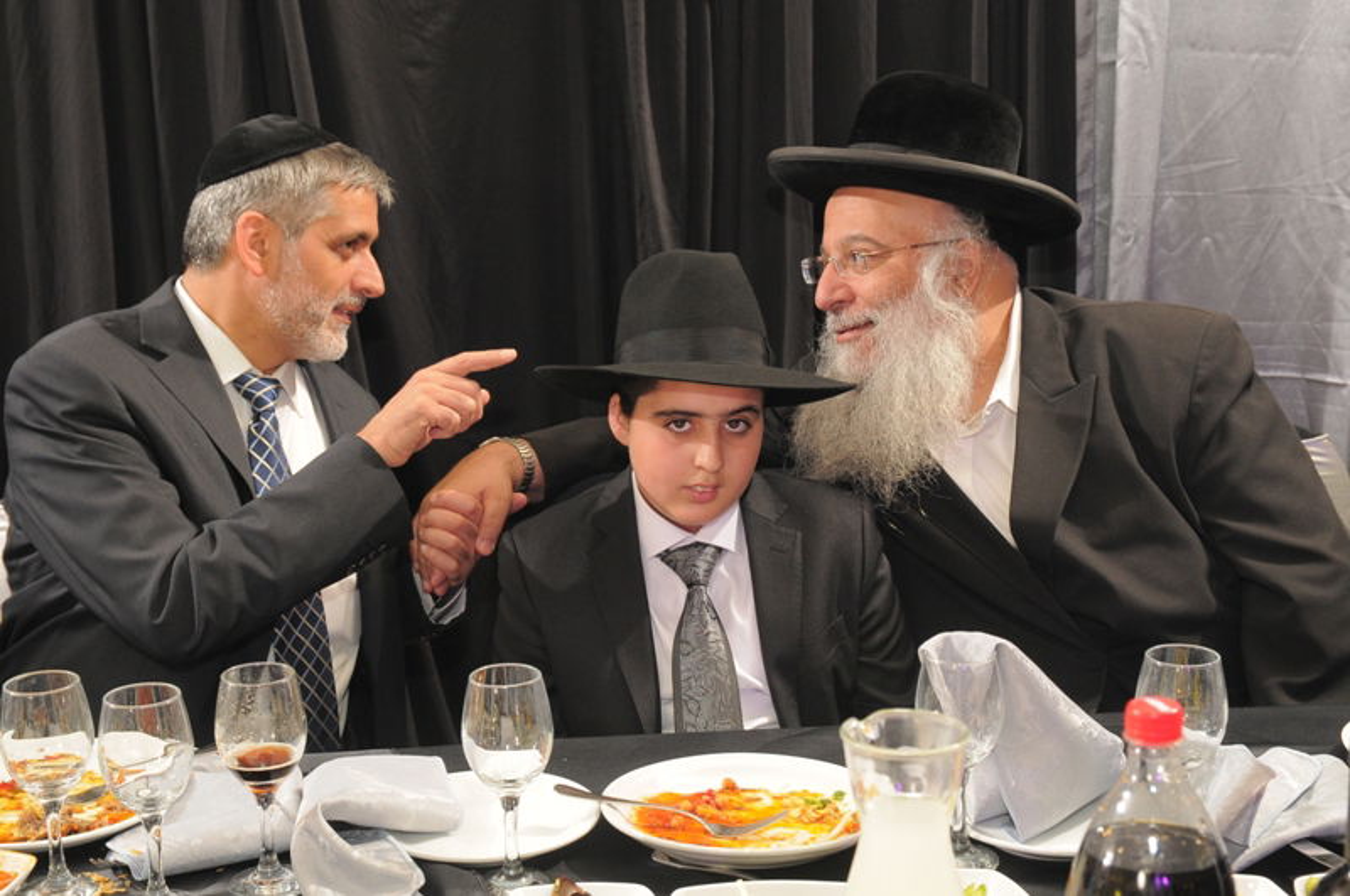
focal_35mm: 57
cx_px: 675
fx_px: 2134
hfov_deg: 35.1
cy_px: 448
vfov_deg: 23.7
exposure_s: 1/160
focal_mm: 38
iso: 500
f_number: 5
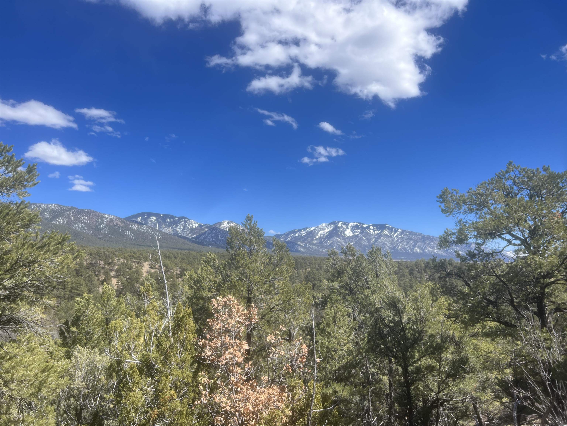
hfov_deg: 67.3
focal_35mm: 26
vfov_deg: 53.1
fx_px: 426
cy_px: 213
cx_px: 284
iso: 50
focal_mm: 5.7
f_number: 1.5
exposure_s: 1/1377
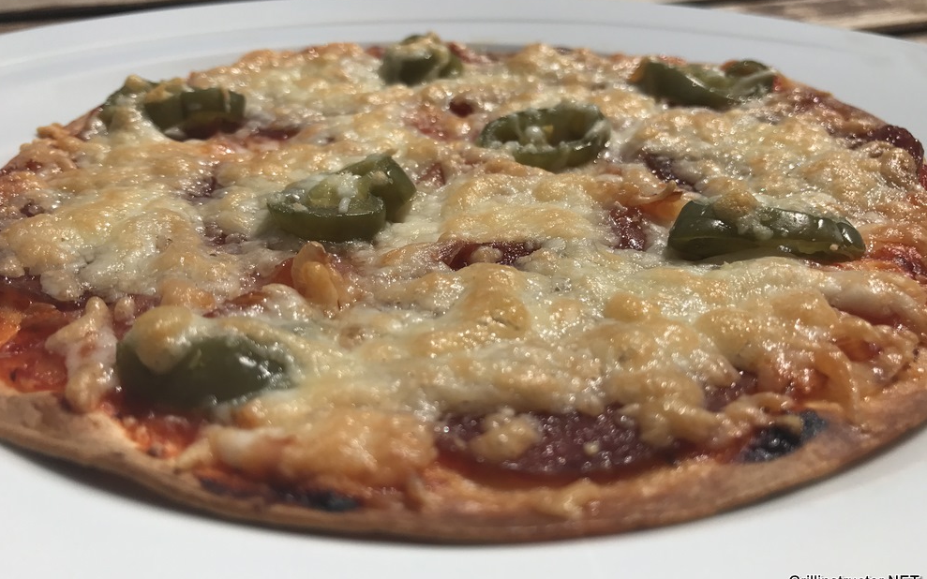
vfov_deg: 41.8
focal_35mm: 30
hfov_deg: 62.9
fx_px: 758
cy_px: 264
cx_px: 459
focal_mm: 3.99
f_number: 1.8
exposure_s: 1/9615
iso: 20
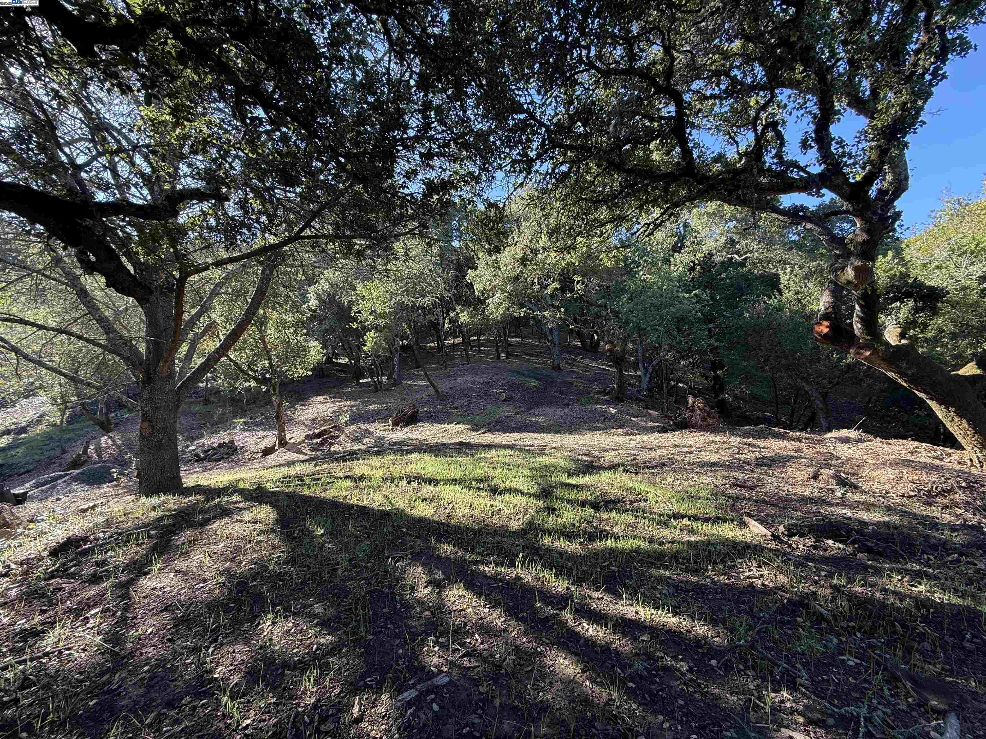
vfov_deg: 85.7
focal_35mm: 14
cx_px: 493
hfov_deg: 102.1
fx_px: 399
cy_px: 370
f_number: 2.2
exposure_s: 1/149
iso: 50
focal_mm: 2.22
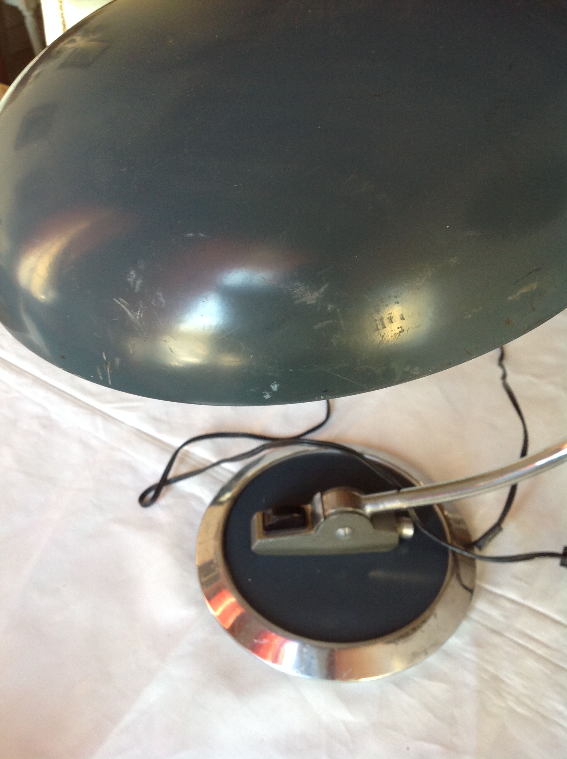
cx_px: 284
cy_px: 380
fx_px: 766
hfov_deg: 40.6
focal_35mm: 35
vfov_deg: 52.7
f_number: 2.4
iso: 125
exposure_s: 1/17
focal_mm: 4.28
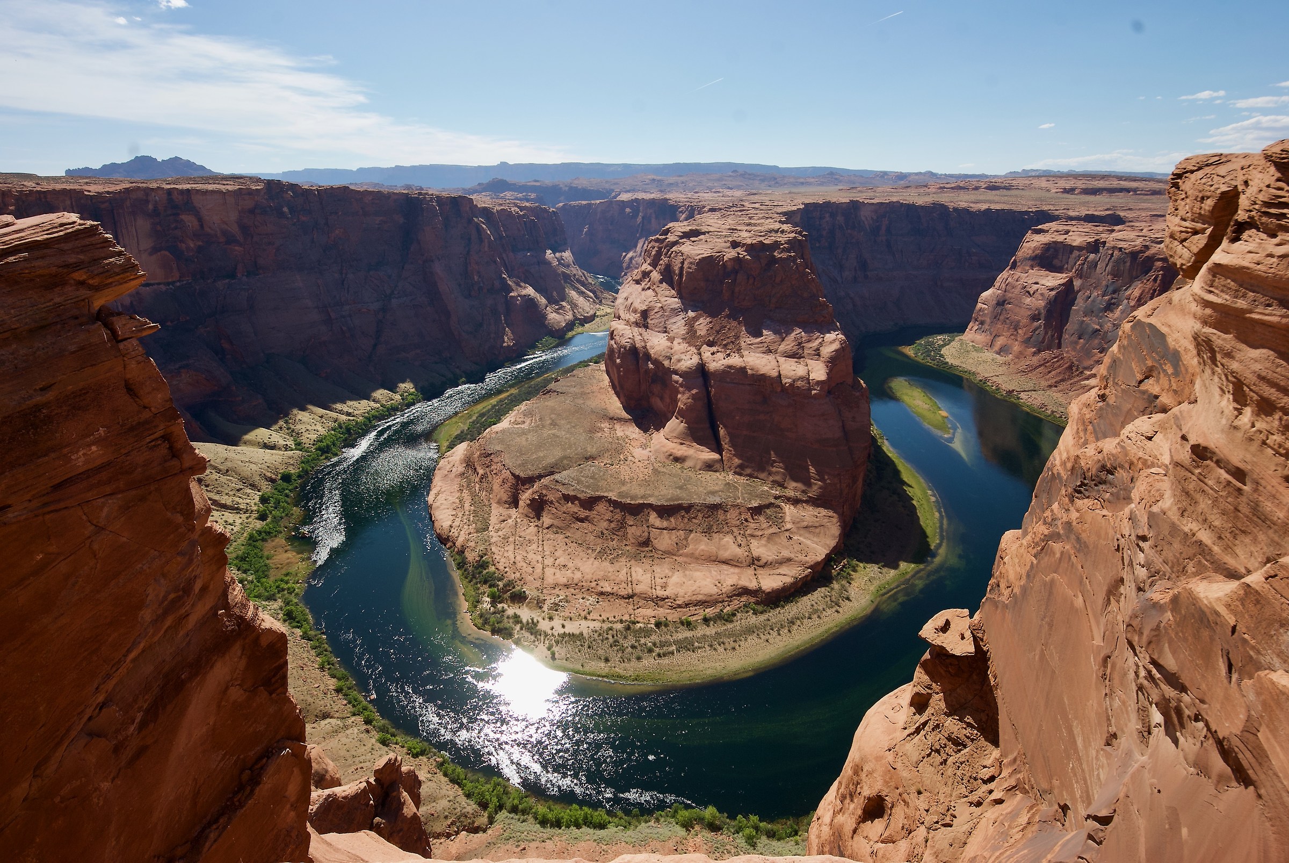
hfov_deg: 92.4
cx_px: 644
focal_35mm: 17
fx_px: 618
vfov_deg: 69.8
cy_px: 432
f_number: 10
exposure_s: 1/250
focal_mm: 11.5
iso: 160
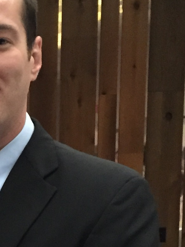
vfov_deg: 15.6
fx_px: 869
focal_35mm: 122
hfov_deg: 11.4
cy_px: 291
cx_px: -140
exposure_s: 1/15
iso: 320
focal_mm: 4.15
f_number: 2.2
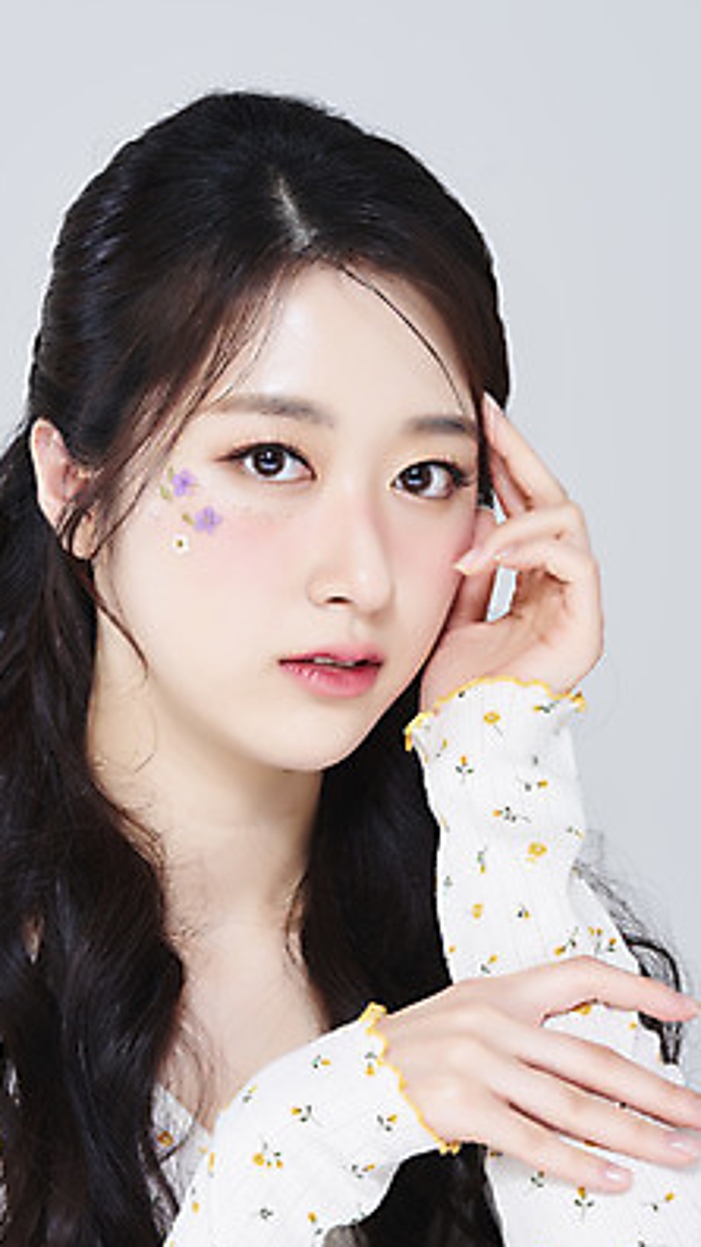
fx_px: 3672
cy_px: 625
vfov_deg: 19.3
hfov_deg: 10.9
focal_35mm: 111
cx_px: 325
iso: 64
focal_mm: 105
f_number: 11
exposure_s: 1/125
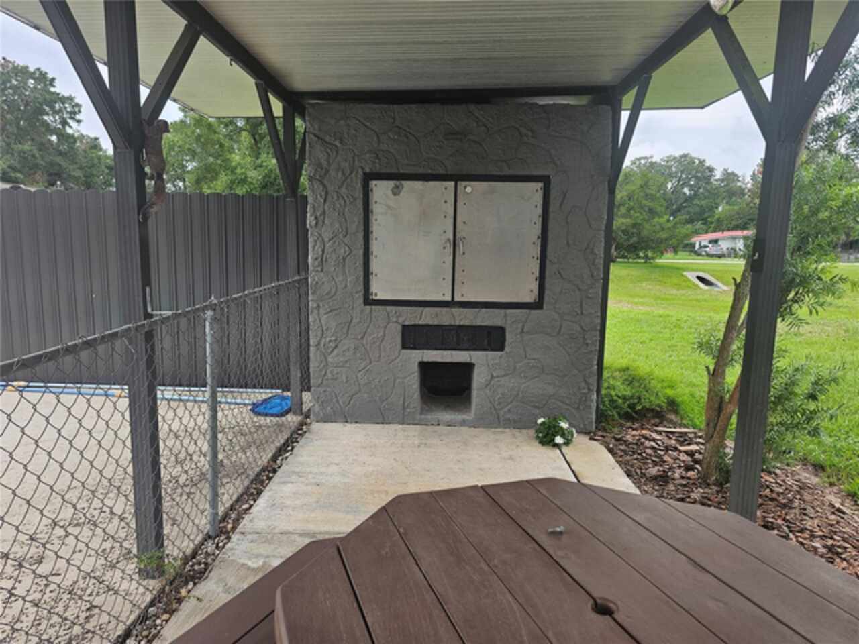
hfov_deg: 73.9
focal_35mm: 23
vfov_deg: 58.9
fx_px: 571
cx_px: 430
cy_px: 322
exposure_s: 1/218
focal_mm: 6.3
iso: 20
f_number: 1.7
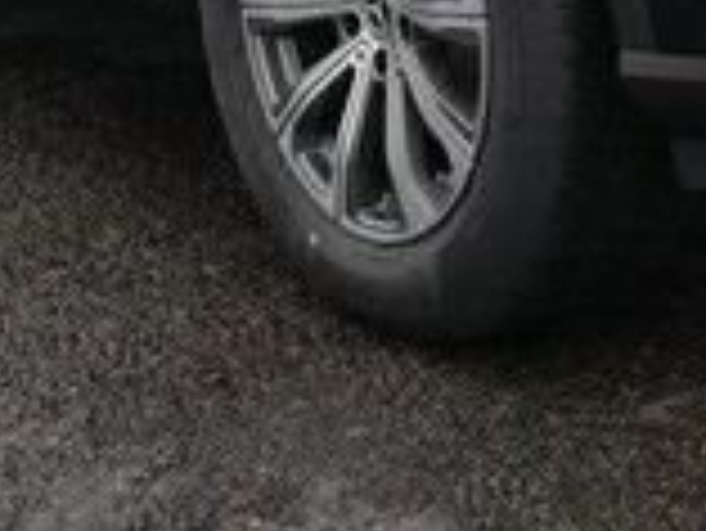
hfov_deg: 17.0
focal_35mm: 114
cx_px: 634
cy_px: -457
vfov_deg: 11.9
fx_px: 2327
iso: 200
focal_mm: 14
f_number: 4
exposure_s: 1/125
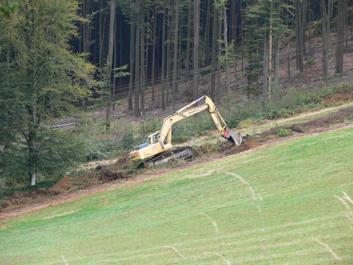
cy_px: 132
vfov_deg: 9.7
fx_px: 1560
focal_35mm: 153
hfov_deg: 12.9
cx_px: 176
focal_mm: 32.3
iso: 80
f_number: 3.6
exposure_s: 1/60
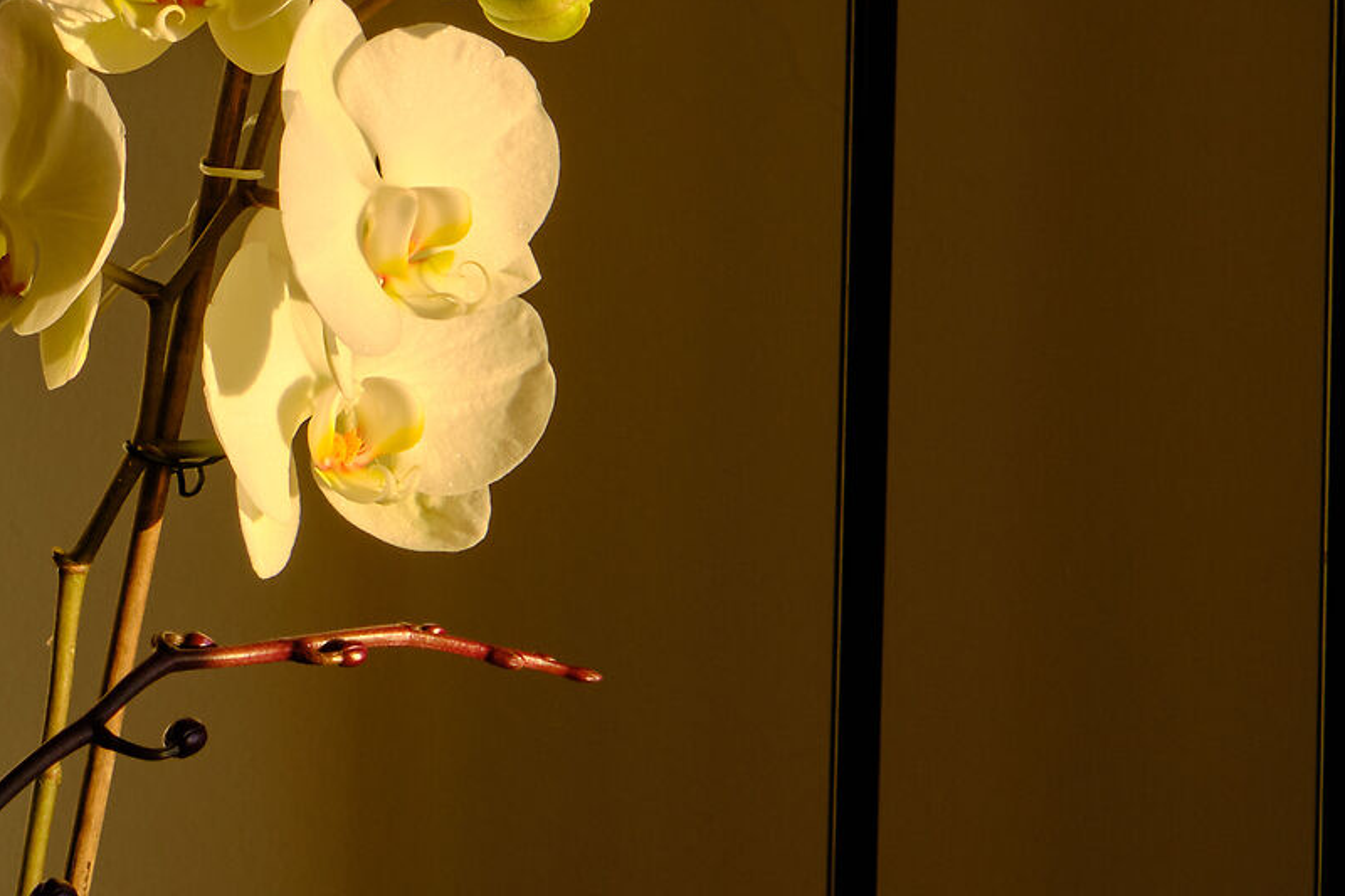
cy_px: 129
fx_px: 9861
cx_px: -528
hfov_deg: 7.7
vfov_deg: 5.2
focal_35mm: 264
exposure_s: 1/90
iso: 160
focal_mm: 58.6
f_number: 8
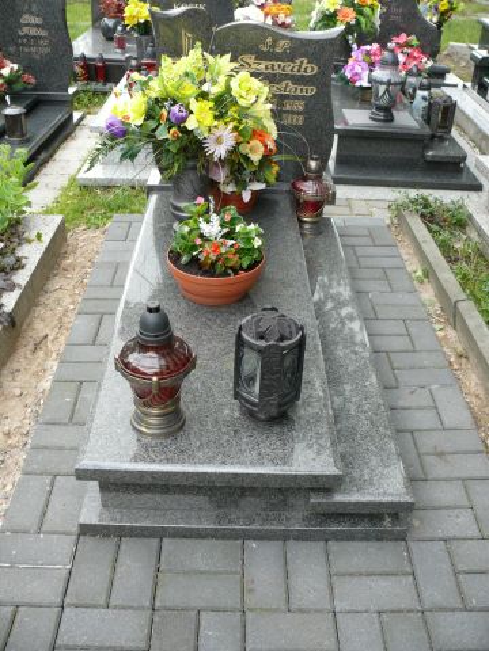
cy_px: 326
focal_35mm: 35
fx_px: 659
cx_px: 244
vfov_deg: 52.6
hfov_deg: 40.7
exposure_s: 1/100
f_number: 3.2
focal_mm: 7.4
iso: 100
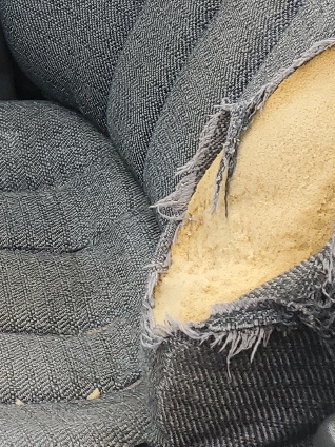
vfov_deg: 19.1
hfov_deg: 13.5
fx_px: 1265
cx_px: -276
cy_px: -64
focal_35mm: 98
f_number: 1.5
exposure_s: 1/204
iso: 50
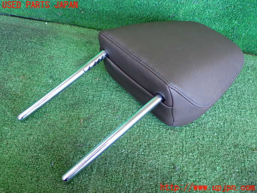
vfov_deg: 32.9
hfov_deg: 42.9
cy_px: 96
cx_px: 128
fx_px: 327
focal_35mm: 44
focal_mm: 7.84
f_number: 2.9
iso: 1000
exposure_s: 1/125
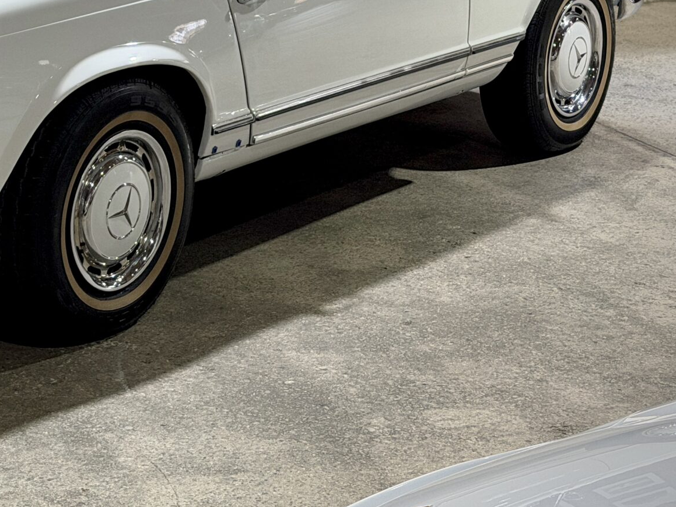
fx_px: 2070
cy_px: -41
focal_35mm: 106
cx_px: 7
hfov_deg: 18.1
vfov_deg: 13.7
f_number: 1.78
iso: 200
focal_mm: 6.76
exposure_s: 1/60
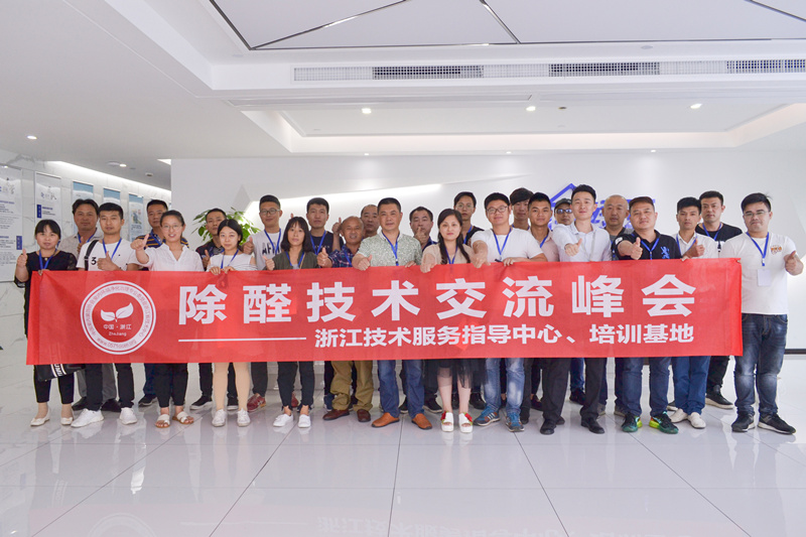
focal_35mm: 27
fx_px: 604
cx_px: 403
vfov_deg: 47.9
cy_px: 268
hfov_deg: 67.4
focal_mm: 18
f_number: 5.6
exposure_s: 1/80
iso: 400
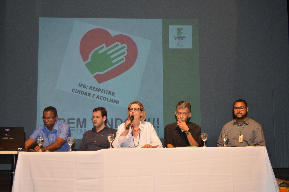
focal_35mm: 46
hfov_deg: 42.4
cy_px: 96
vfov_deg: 28.9
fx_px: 373
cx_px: 144
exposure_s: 1/80
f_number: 4.2
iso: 400
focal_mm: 31
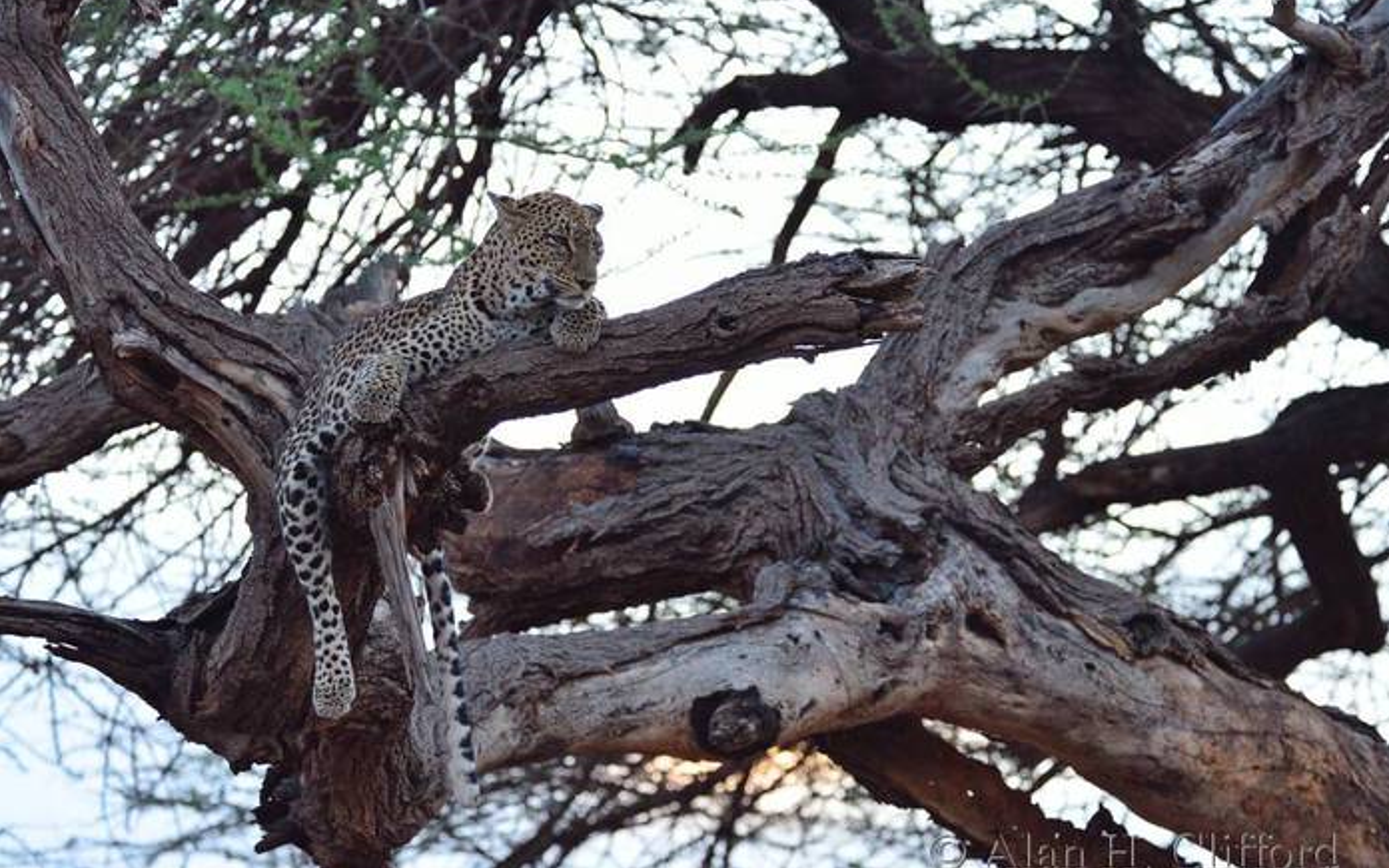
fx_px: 10164
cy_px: 438
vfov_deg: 4.9
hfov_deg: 7.8
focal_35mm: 269
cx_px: 696
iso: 2000
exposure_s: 1/160
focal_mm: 175
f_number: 5
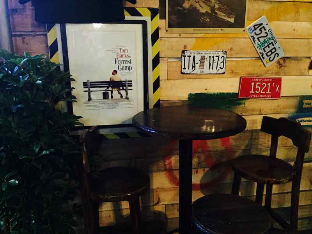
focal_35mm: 29
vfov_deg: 48.2
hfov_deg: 61.7
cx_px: 156
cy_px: 117
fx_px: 261
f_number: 2.2
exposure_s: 1/17
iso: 1000
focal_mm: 4.15
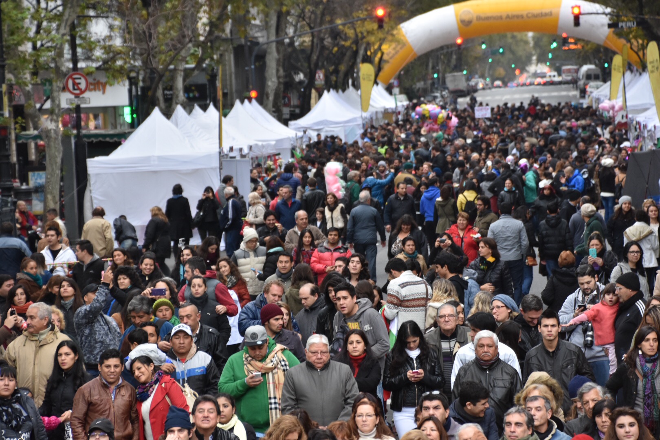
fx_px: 3712
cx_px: 330
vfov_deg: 6.8
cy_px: 220
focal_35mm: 202
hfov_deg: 10.2
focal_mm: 135
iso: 800
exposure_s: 1/100
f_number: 6
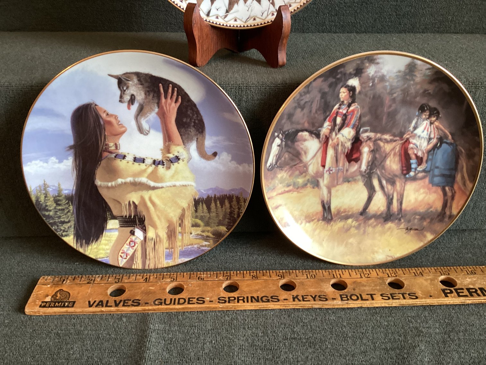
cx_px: 243
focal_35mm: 31
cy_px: 182
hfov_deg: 58.3
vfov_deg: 45.4
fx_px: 435
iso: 250
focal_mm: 3.3
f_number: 2.4
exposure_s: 1/60
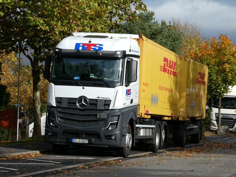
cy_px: 88
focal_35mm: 115
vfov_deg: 12.9
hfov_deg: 17.1
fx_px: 784
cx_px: 118
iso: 80
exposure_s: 1/320
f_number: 5.1
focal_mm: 20.6
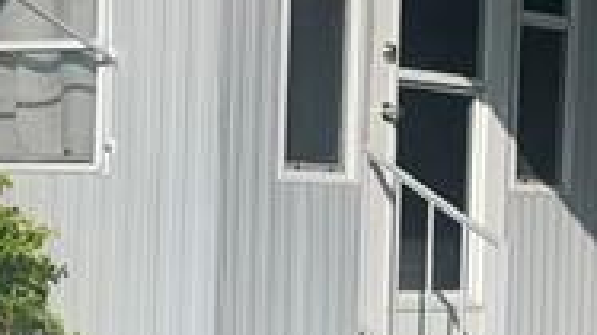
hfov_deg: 13.8
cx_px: 166
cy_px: 383
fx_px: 2453
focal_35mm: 155
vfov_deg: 7.8
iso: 25
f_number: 1.8
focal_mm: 4.25
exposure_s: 1/3401
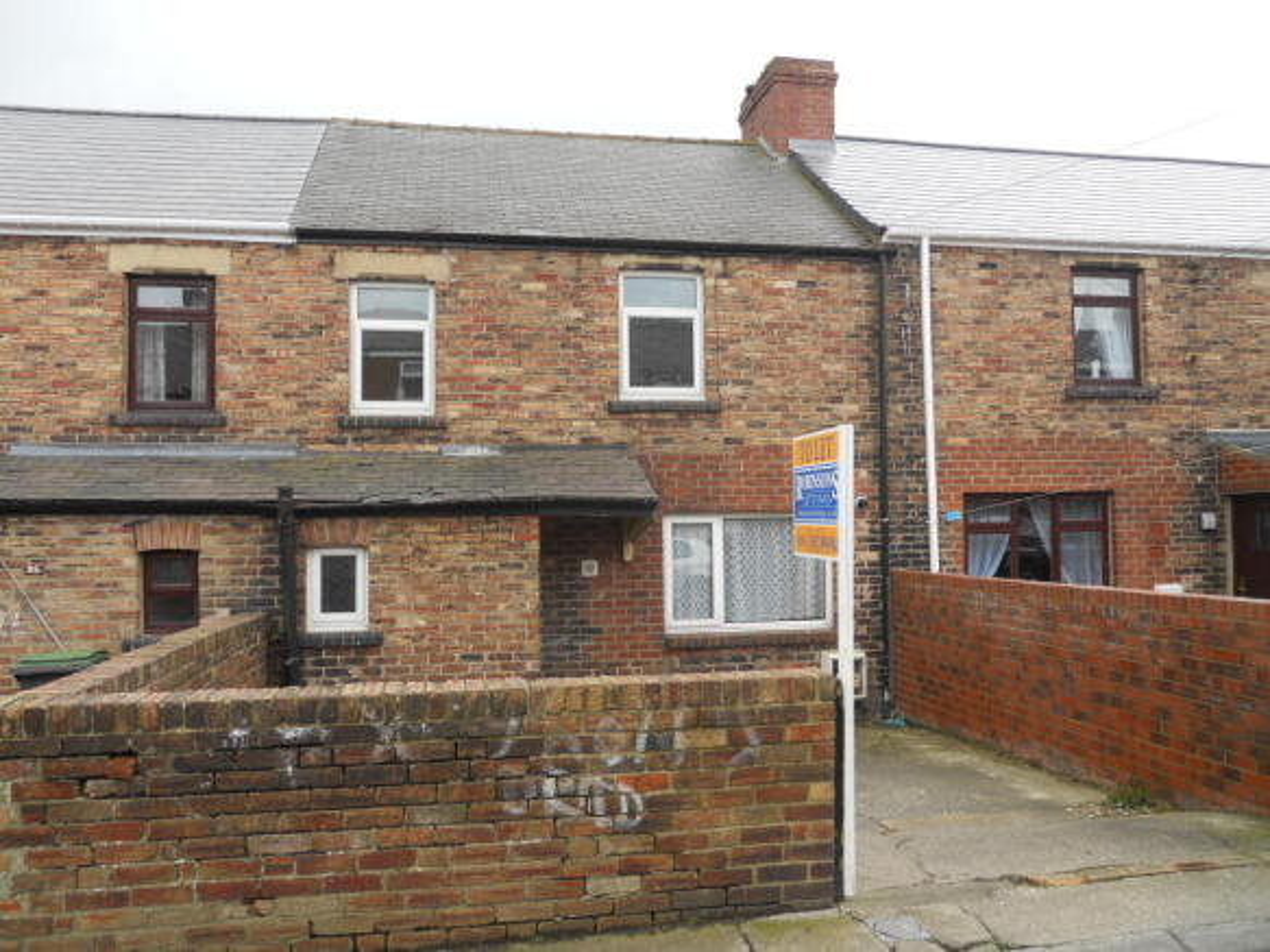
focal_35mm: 28
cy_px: 476
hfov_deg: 63.5
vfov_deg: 49.7
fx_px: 1027
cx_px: 635
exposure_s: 1/250
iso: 80
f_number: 2.7
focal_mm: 5
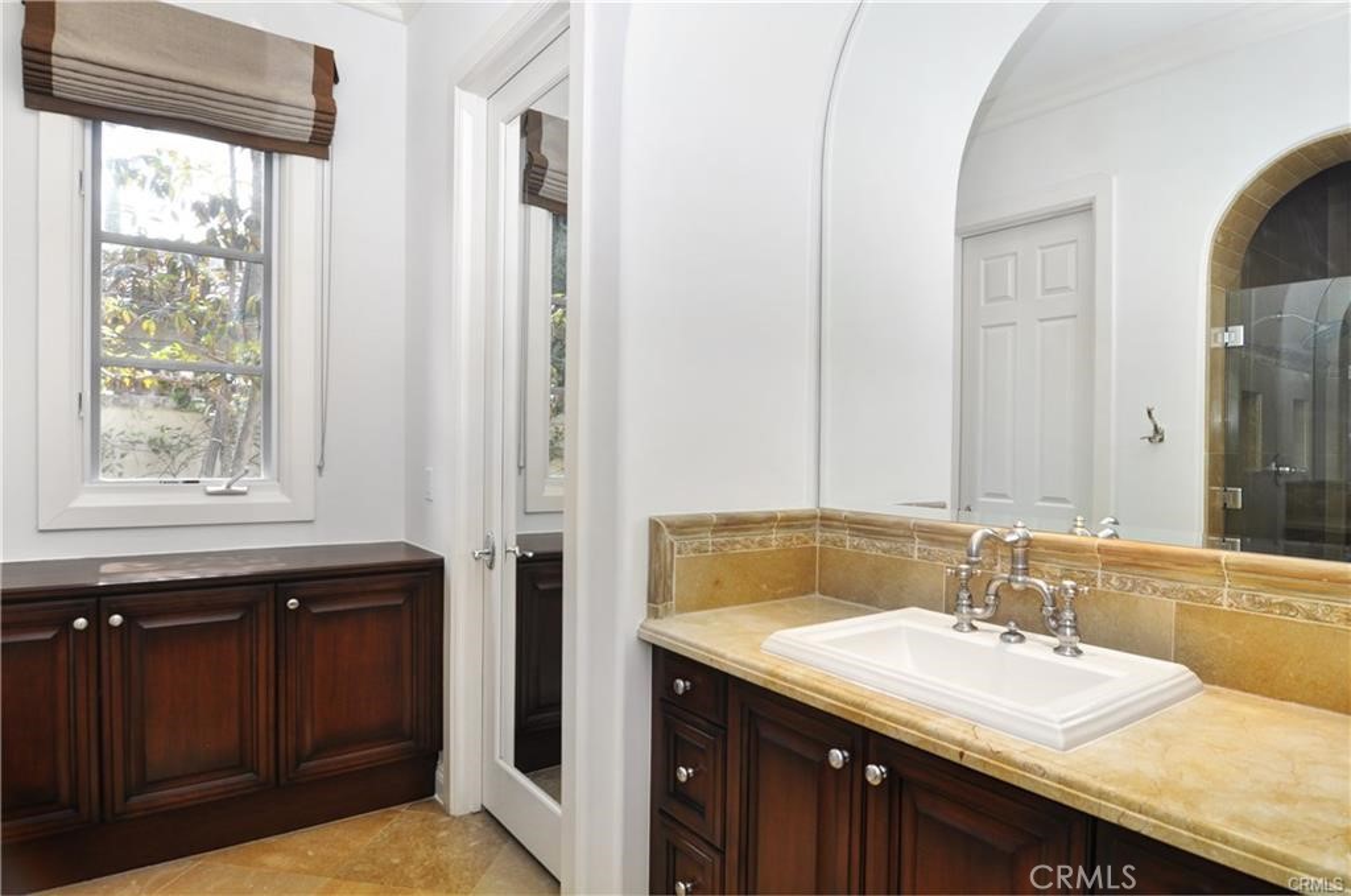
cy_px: 448
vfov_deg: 67.2
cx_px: 676
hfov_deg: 90.1
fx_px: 674
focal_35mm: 18
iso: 400
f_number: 7.1
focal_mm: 12
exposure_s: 1/60
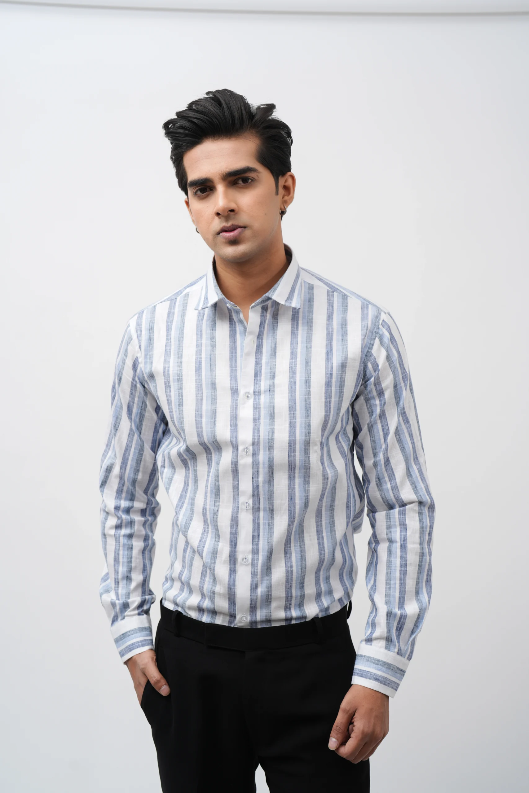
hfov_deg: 27.0
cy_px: 396
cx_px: 264
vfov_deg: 39.6
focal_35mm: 50
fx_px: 1102
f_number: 5.6
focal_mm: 50
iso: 125
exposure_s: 1/160
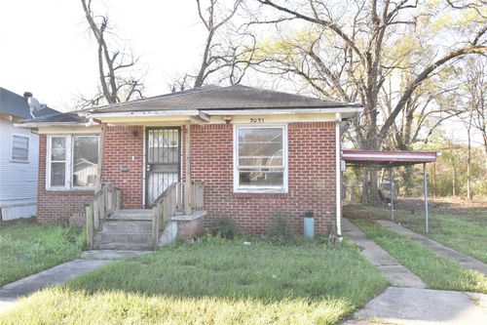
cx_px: 244
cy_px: 162
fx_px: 406
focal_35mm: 30
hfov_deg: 61.9
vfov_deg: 43.6
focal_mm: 20
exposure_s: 1/100
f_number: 14
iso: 1250
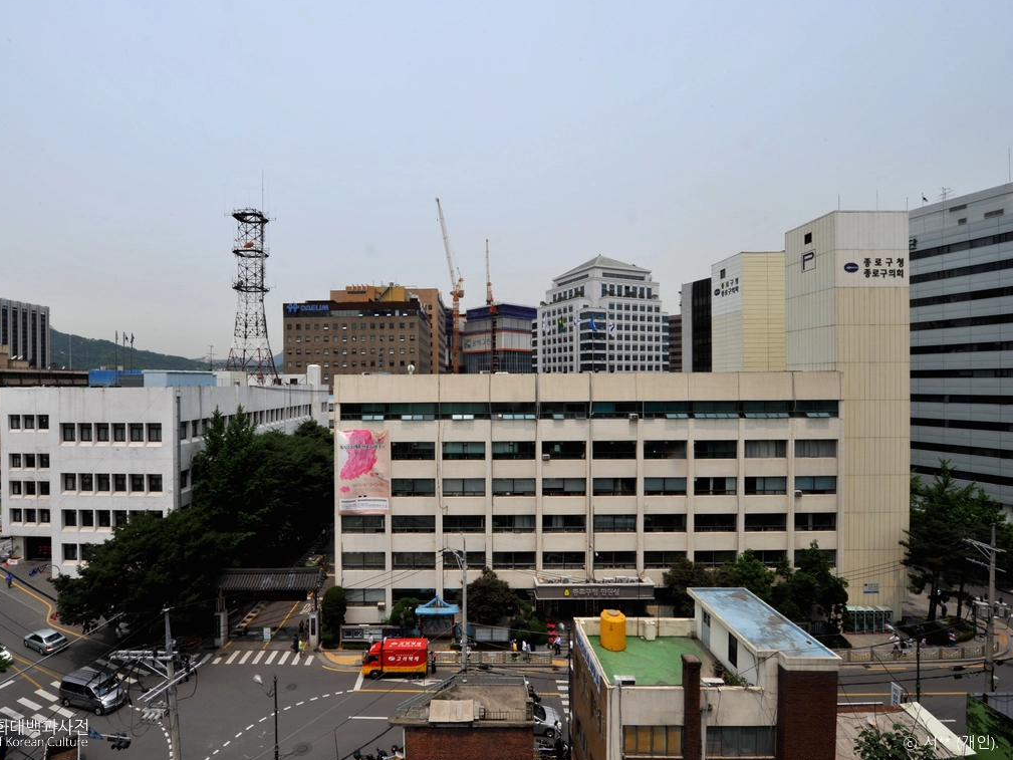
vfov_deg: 78.1
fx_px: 468
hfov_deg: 94.1
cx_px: 451
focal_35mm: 16
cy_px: 377
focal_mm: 14
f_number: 22
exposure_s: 1/125
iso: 200
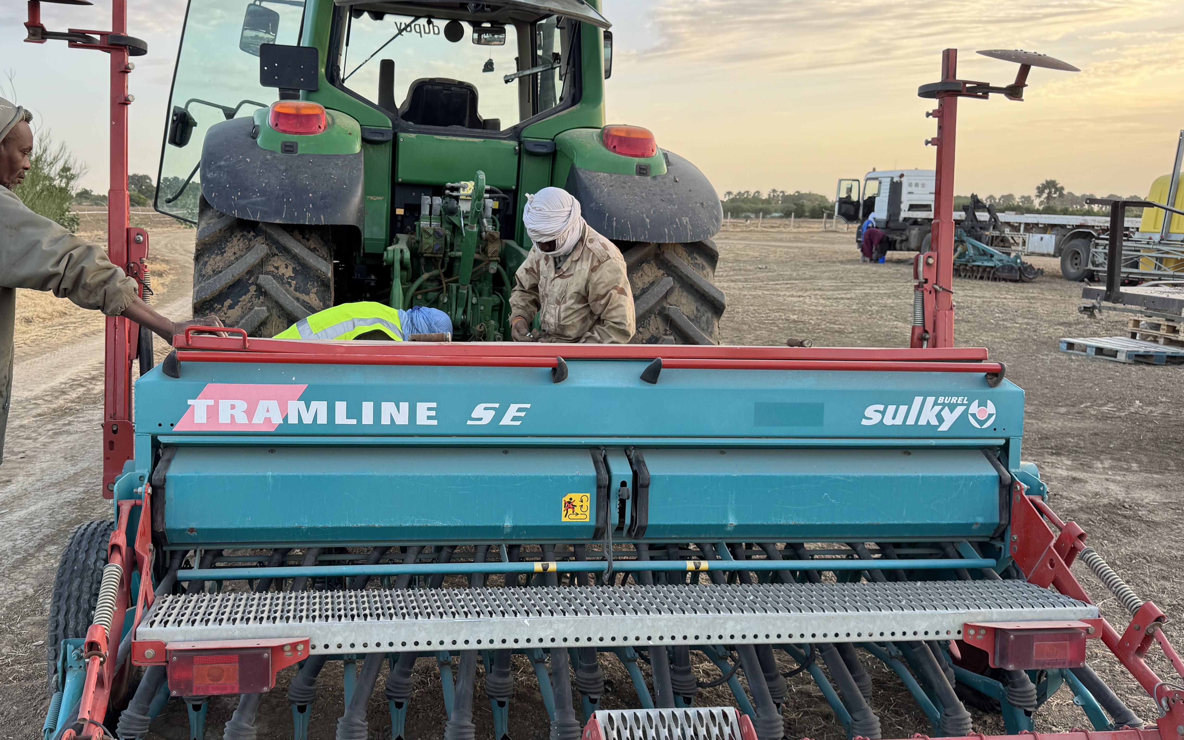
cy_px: 415
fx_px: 1033
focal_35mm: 32
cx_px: 486
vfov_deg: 39.4
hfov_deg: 59.3
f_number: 1.78
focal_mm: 6.76
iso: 80
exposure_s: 1/404
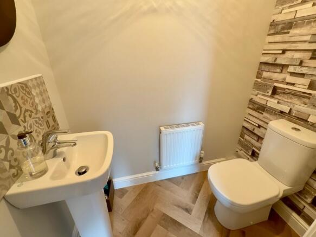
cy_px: 118
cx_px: 158
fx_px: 128
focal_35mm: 14
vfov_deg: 85.7
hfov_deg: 102.1
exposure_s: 1/50
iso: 320
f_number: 2.2
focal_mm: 2.22
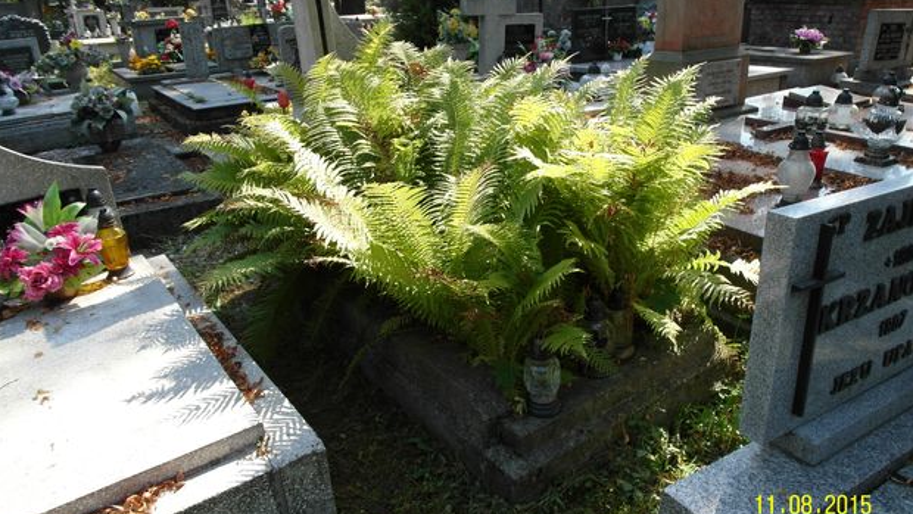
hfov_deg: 69.8
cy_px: 225
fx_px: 654
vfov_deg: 42.8
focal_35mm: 27
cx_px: 467
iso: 80
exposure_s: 1/250
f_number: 3.9
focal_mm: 5.2
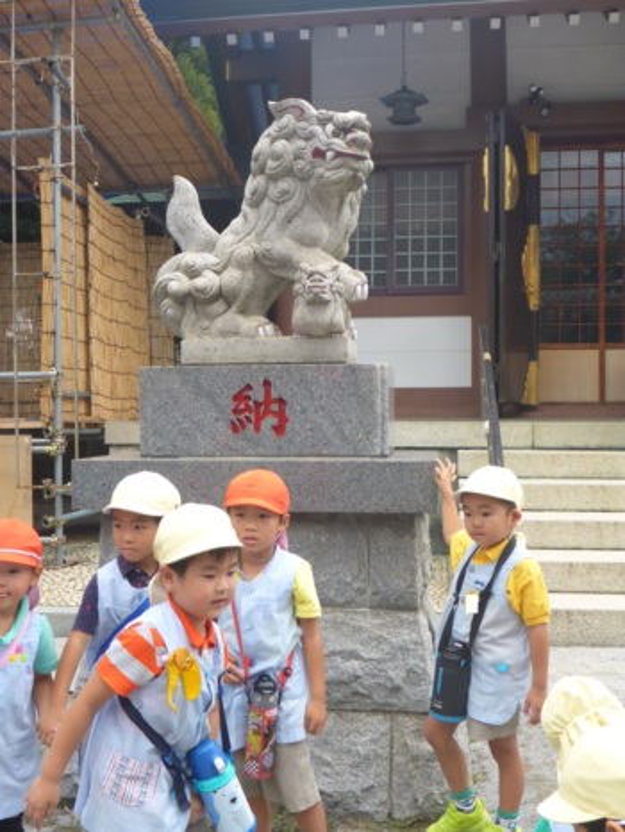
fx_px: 914
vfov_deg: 49.0
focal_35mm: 38
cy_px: 416
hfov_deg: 37.8
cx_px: 312
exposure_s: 1/500
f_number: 4
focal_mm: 6.8
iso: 400
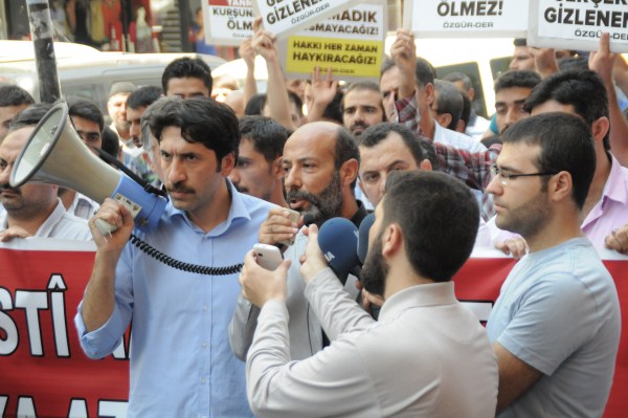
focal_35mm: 108
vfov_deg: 12.7
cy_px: 209
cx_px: 314
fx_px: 1882
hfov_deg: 18.9
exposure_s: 1/250
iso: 800
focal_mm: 72
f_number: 5.3
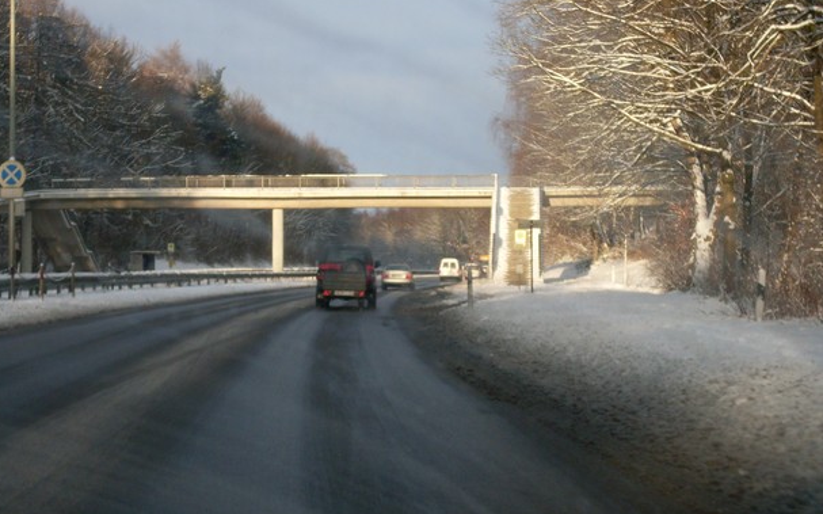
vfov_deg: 15.0
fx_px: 1951
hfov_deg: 23.8
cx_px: 407
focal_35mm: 87
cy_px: 253
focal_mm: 13.5
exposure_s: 1/180
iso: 80
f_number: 4
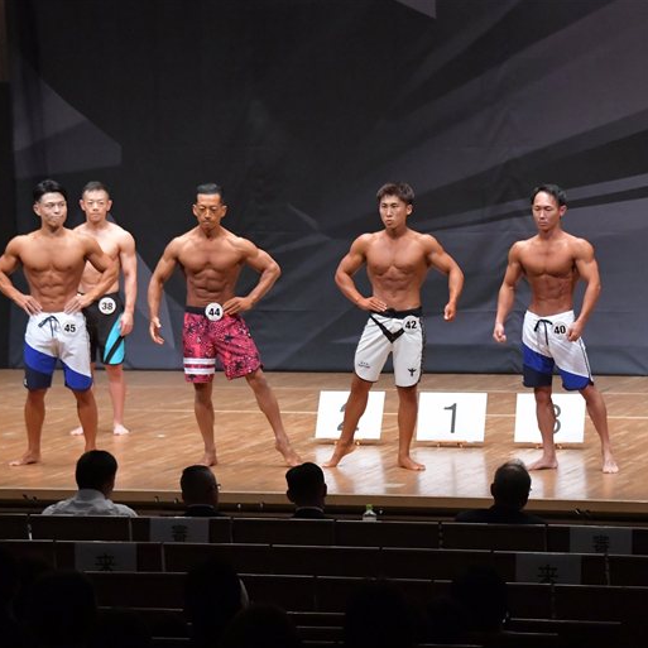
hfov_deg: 9.9
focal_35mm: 177
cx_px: 411
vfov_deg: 9.9
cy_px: 325
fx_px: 3749
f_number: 5.6
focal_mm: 92
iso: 8000
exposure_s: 1/400
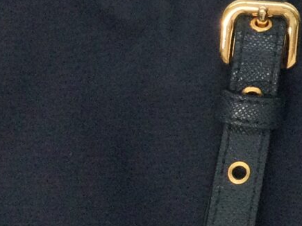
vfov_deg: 9.9
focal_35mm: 146
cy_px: -92
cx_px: 537
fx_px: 1273
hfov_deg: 12.4
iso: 40
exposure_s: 1/30
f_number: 2.4
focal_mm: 3.3
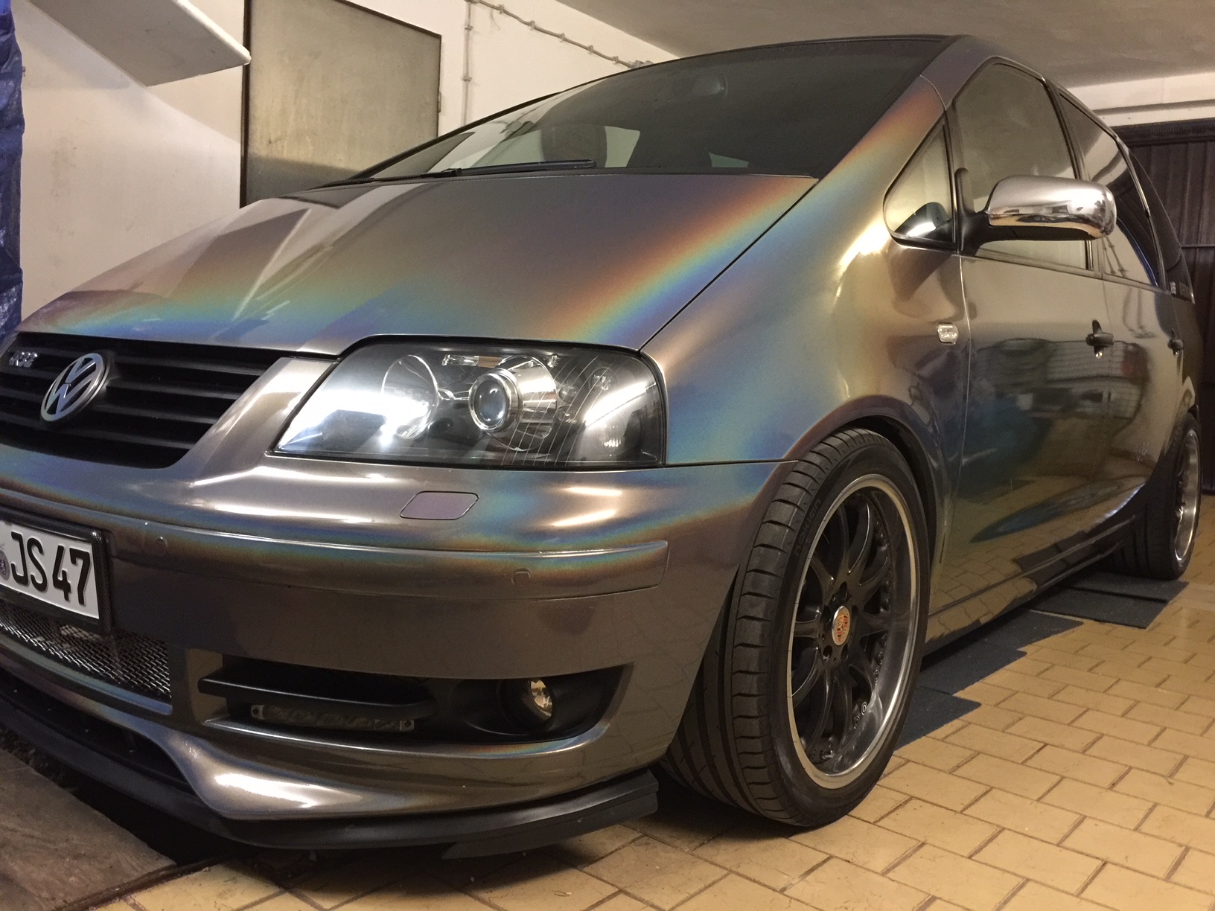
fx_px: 1018
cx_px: 608
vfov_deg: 48.2
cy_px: 456
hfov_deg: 61.7
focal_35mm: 29
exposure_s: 1/8
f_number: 2.2
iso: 160
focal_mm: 4.15
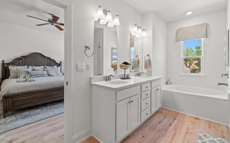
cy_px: 64
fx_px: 100
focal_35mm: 16
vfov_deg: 71.0
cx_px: 114
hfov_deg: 97.8
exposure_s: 1/8
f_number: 8
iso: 400
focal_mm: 10
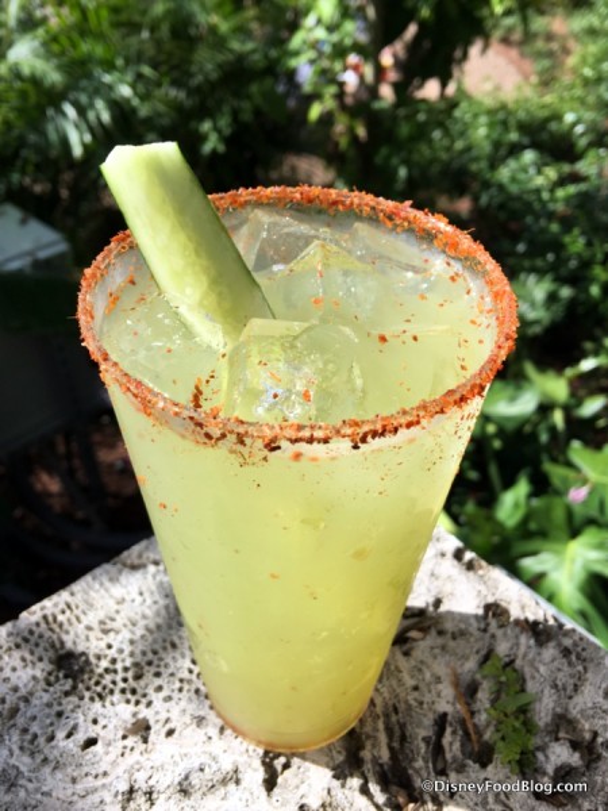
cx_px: 304
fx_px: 679
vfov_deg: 61.7
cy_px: 406
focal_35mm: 29
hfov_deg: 48.2
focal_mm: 4.15
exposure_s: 1/1183
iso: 25
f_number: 2.2
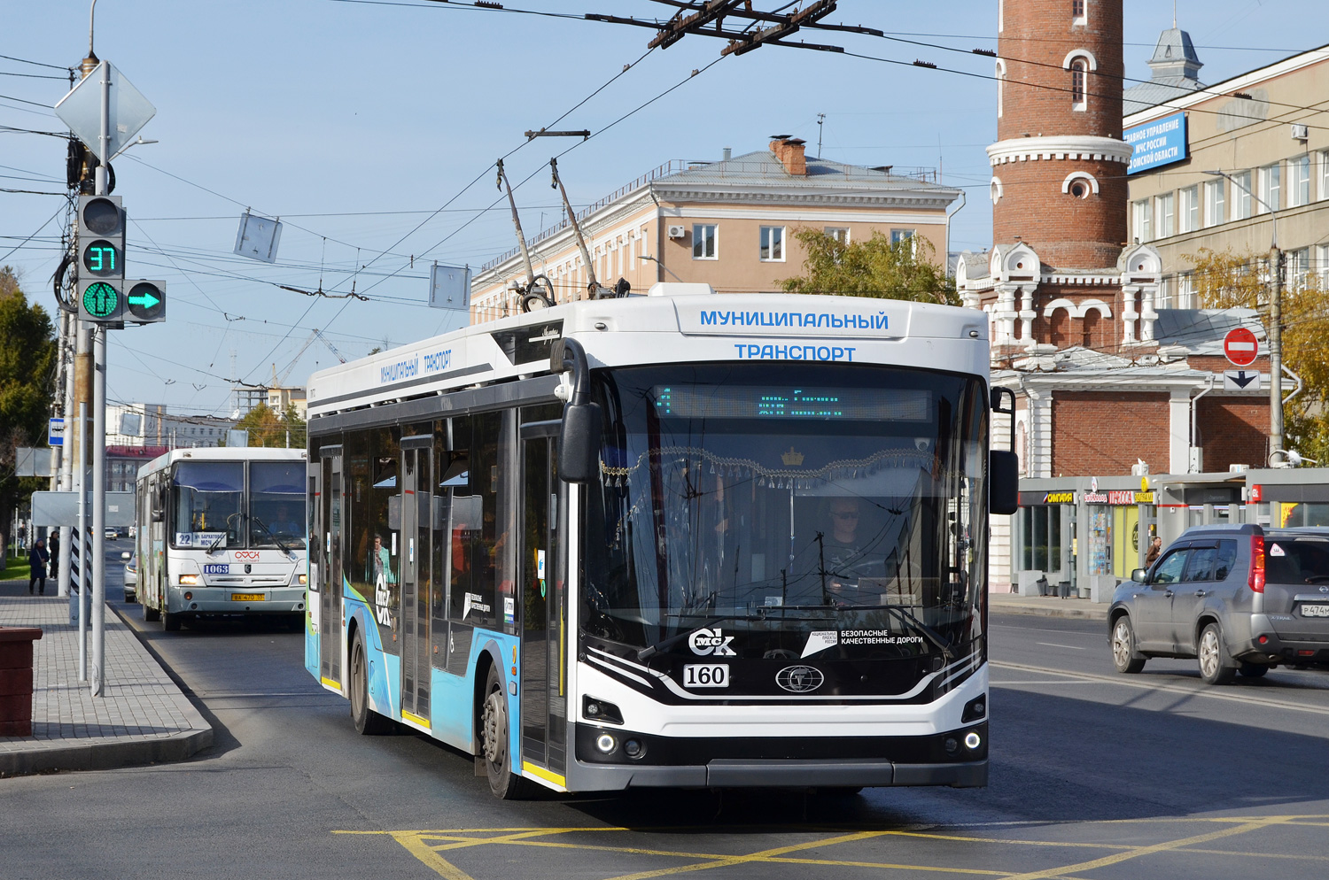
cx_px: 664
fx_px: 2542
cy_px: 440
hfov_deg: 29.3
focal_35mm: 69
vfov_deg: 19.7
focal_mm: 46
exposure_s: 1/1000
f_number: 7.1
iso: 200
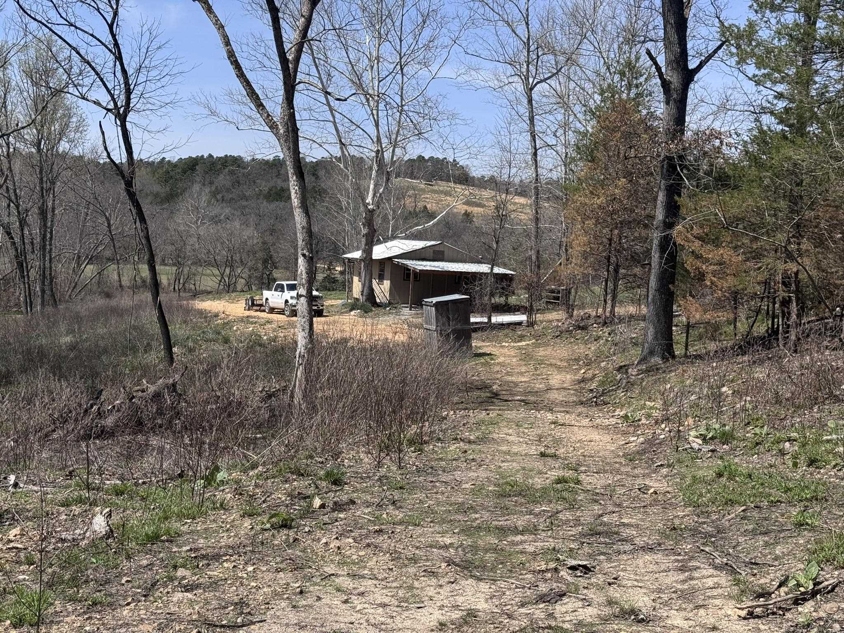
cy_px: 316
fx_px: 1170
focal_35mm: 48
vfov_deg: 30.3
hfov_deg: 39.7
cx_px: 422
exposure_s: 1/4049
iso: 64
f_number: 1.78
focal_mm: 6.76
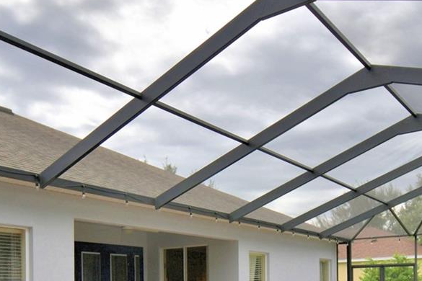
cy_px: 296
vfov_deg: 29.9
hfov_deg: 47.4
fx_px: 481
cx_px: 227
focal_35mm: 41
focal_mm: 10
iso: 100
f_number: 4.5
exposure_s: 1/640
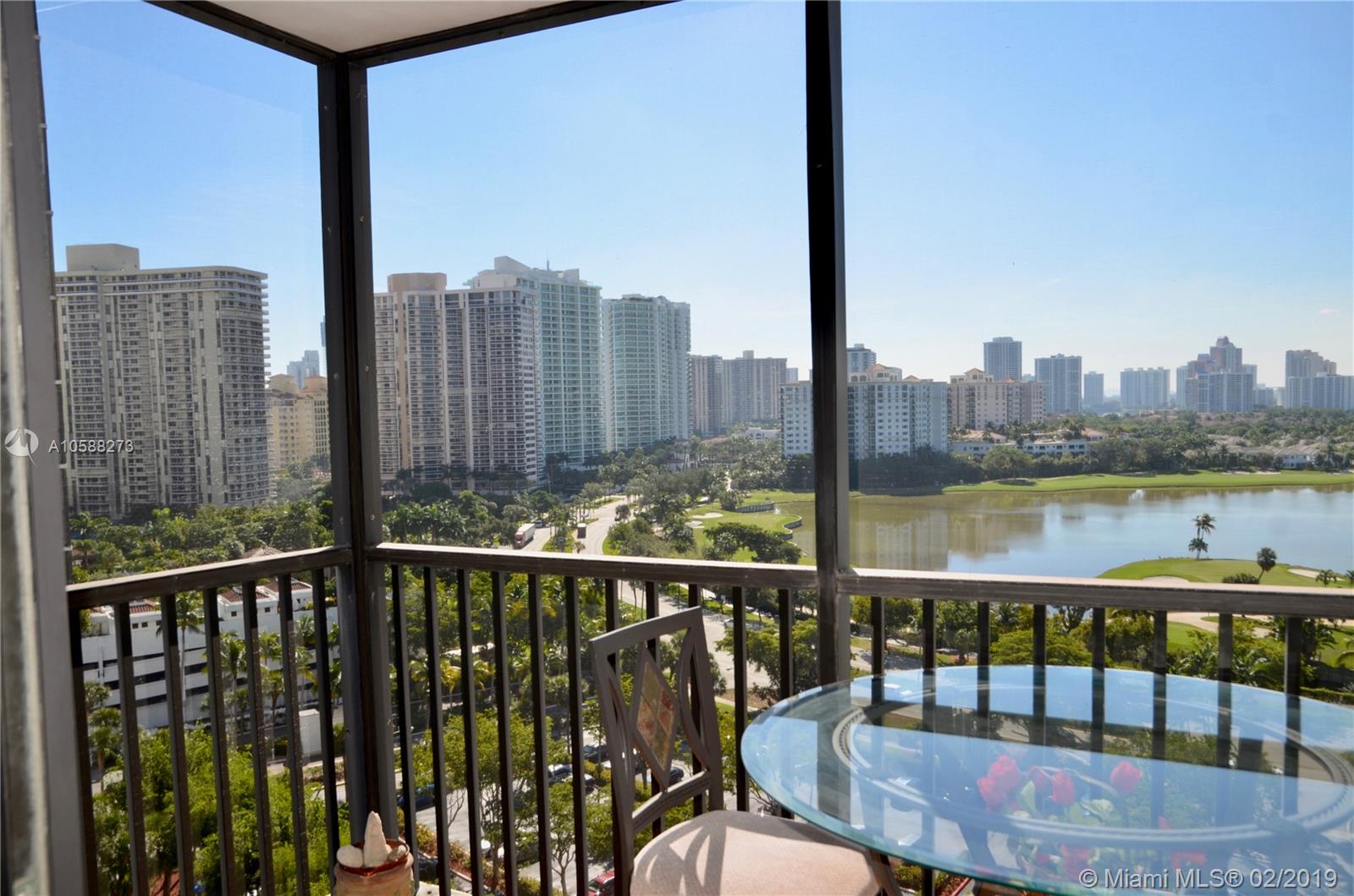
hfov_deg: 73.9
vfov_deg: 52.9
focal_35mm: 24
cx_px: 677
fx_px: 901
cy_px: 448
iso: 100
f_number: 6.3
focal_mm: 16
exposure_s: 1/250
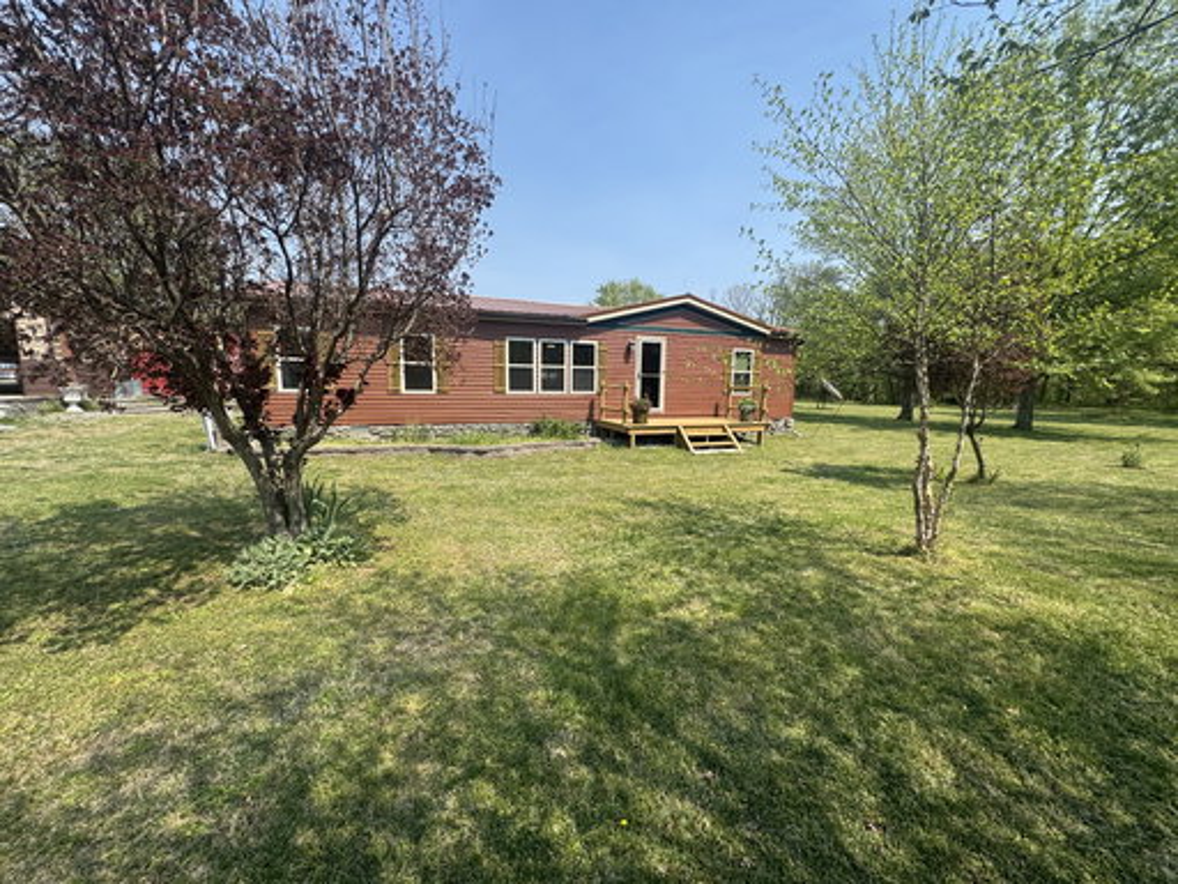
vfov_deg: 85.7
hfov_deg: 102.1
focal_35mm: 14
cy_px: 442
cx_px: 589
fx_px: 476
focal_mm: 2.22
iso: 50
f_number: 2.2
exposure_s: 1/1277
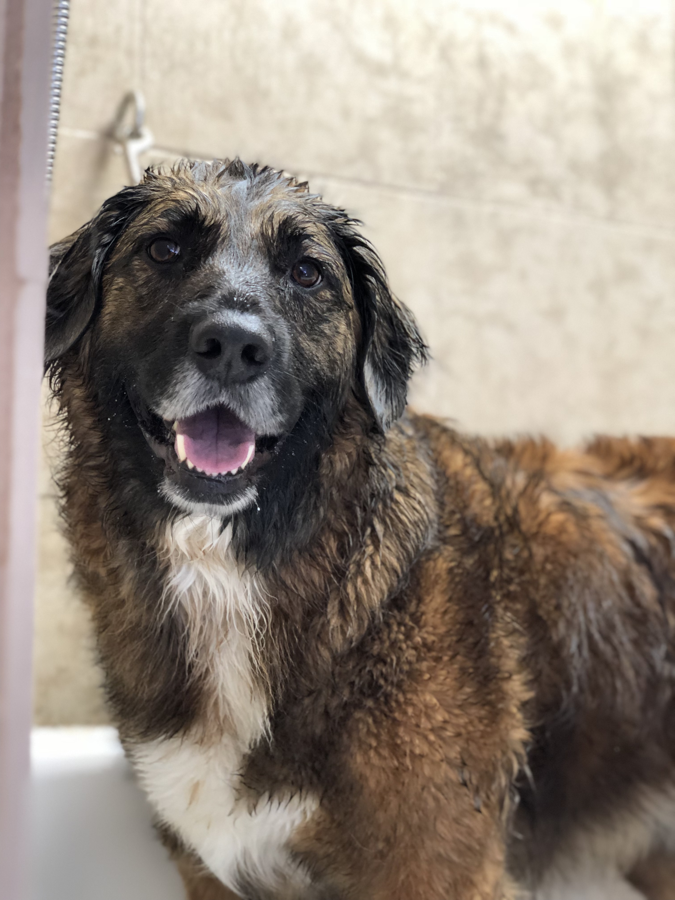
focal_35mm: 52
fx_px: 1352
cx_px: 338
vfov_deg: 36.8
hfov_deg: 28.0
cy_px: 450
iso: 100
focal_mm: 6
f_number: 2.4
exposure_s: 1/30
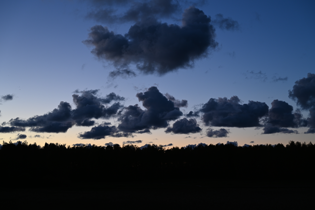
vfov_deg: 24.6
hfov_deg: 36.3
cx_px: 158
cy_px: 105
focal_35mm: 55
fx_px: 481
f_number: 4
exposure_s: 1/100
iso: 400
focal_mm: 55
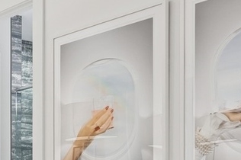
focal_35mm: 72
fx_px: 481
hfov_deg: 23.1
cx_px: -114
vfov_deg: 18.0
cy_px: 187
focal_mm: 14
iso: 200
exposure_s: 1/8
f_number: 9.5
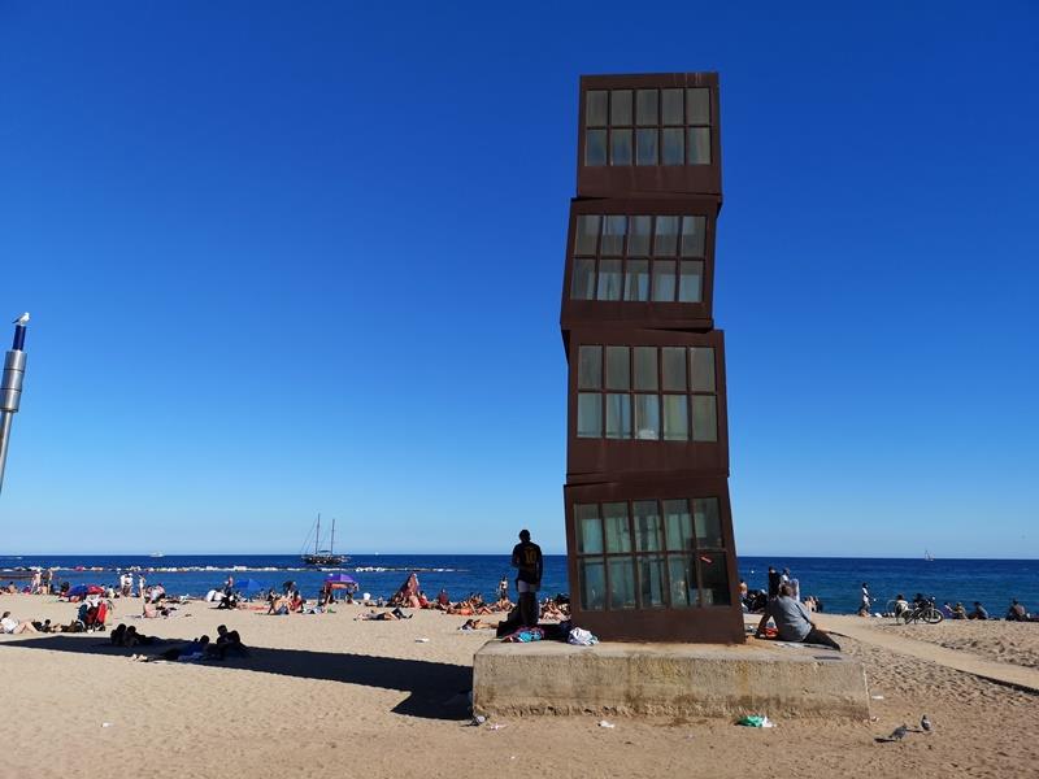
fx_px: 810
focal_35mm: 27
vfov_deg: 51.4
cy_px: 390
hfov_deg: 65.3
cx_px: 520
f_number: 1.8
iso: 50
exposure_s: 1/3155
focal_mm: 3.95
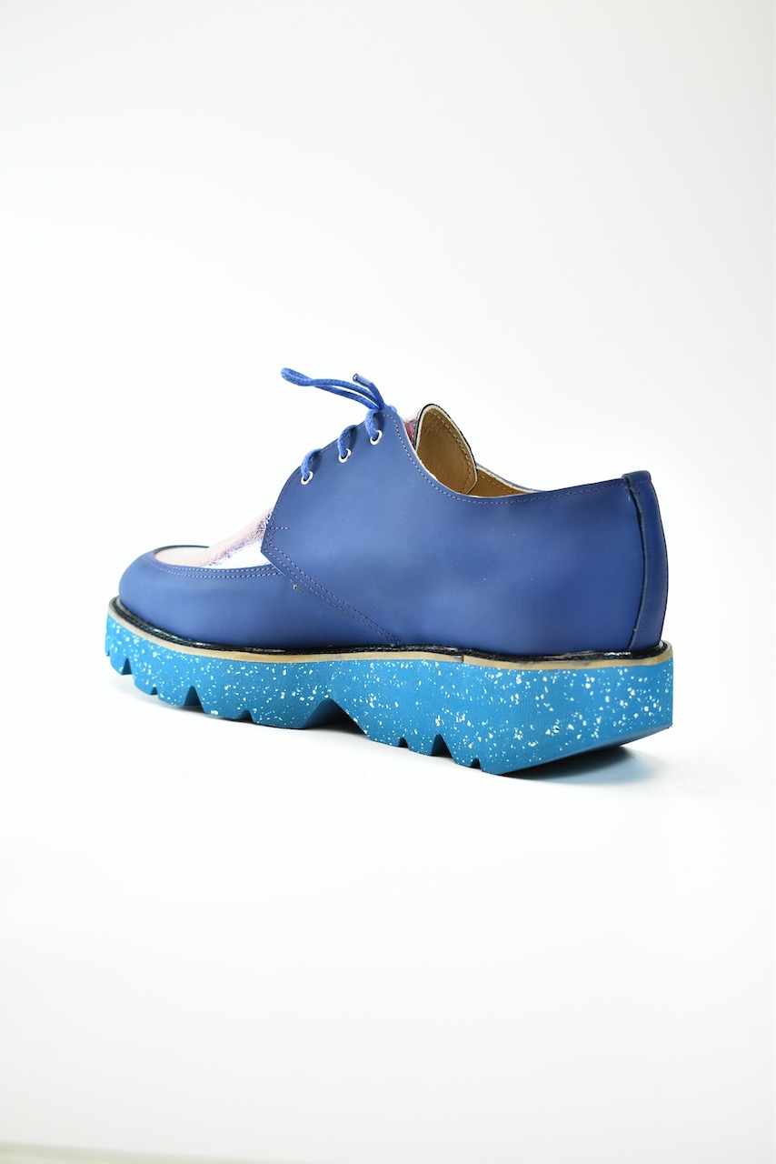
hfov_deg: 23.8
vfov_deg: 35.0
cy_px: 582
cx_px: 388
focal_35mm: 57
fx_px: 1842
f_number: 5.6
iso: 1600
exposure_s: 1/500
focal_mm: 38
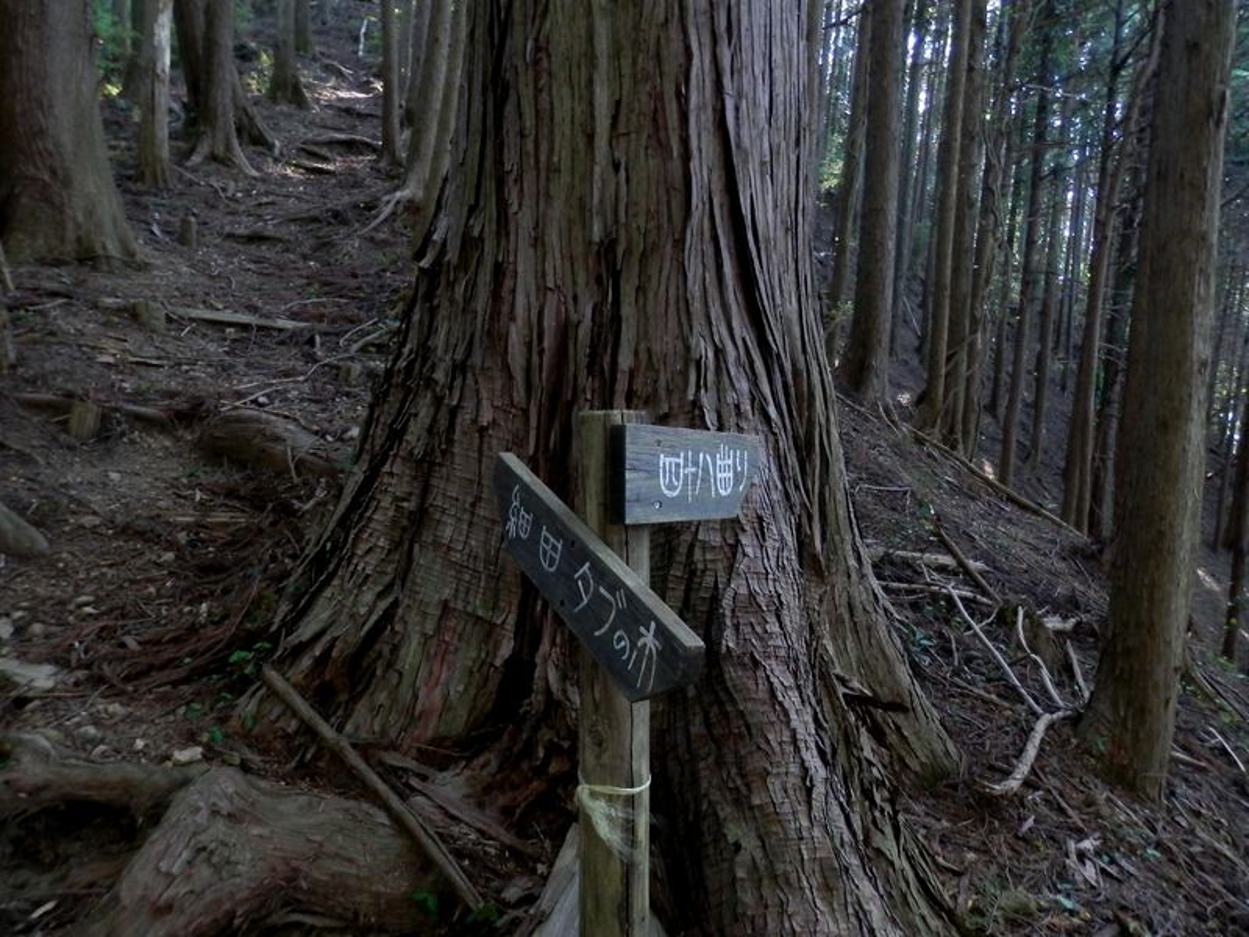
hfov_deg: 69.4
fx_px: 902
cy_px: 468
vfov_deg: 54.9
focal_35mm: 25
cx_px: 624
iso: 200
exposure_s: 1/20
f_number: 3
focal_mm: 4.5
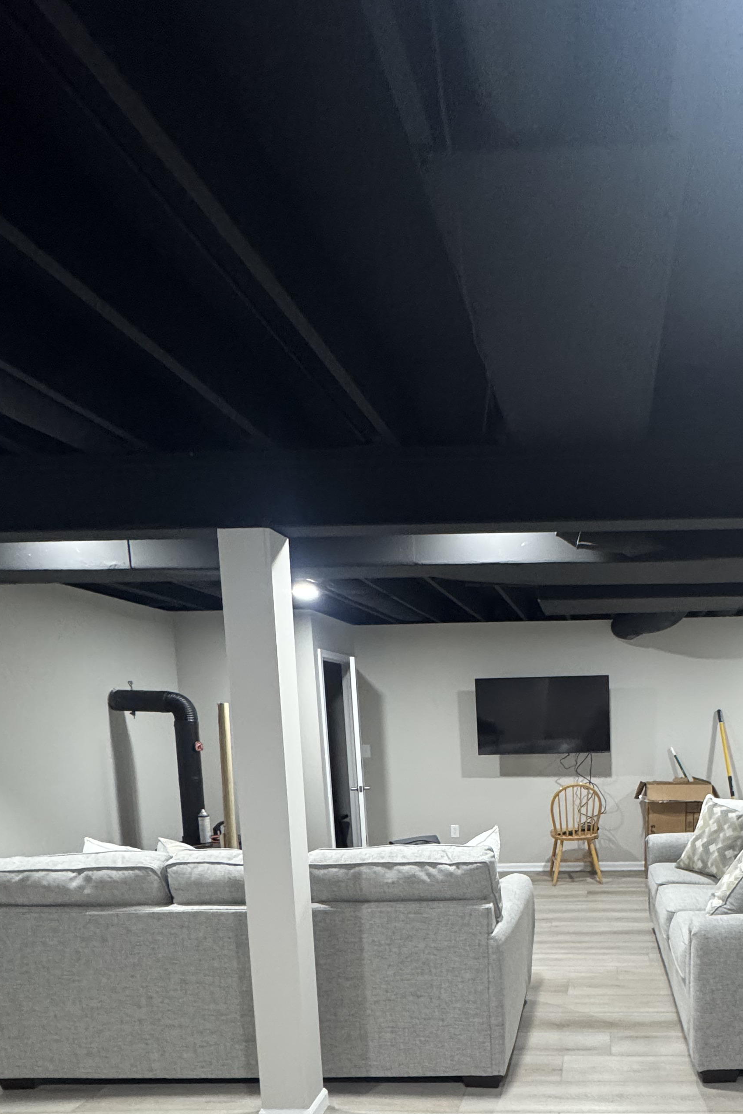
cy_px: 802
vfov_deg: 72.1
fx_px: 712
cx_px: 585
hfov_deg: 51.9
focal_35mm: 23
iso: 500
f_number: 2.2
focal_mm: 2.22
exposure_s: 1/60
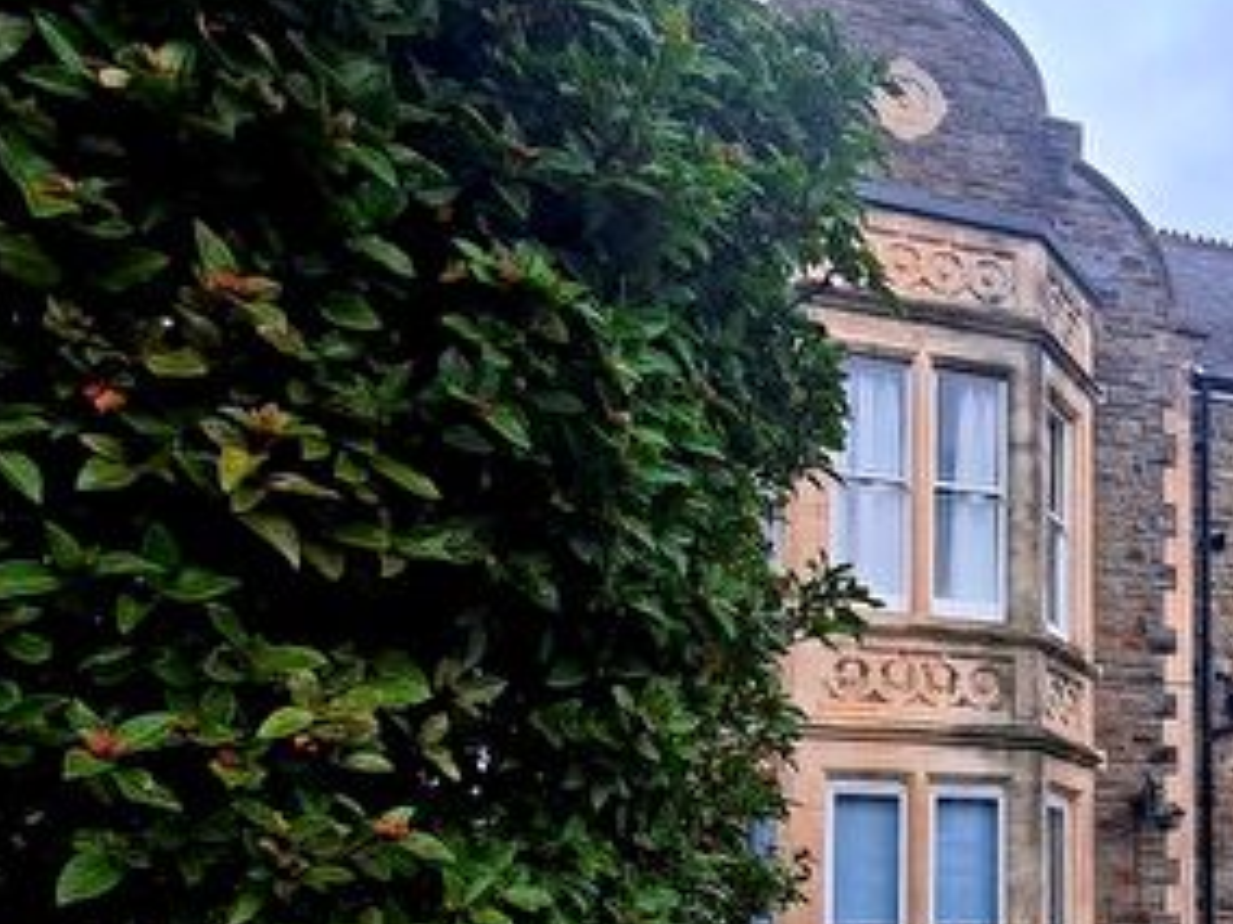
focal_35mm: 32
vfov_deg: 40.1
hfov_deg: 48.2
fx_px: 1140
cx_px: 1198
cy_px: 870
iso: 100
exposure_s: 1/100
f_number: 2.2
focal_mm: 2.2
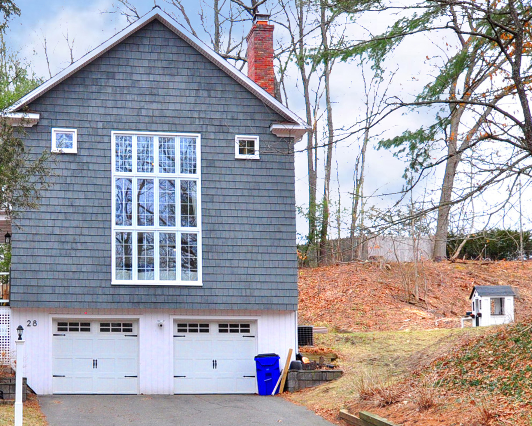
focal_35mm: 44
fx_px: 689
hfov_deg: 41.5
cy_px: 267
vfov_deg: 34.1
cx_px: 167
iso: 800
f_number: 9
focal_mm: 19
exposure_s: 1/200
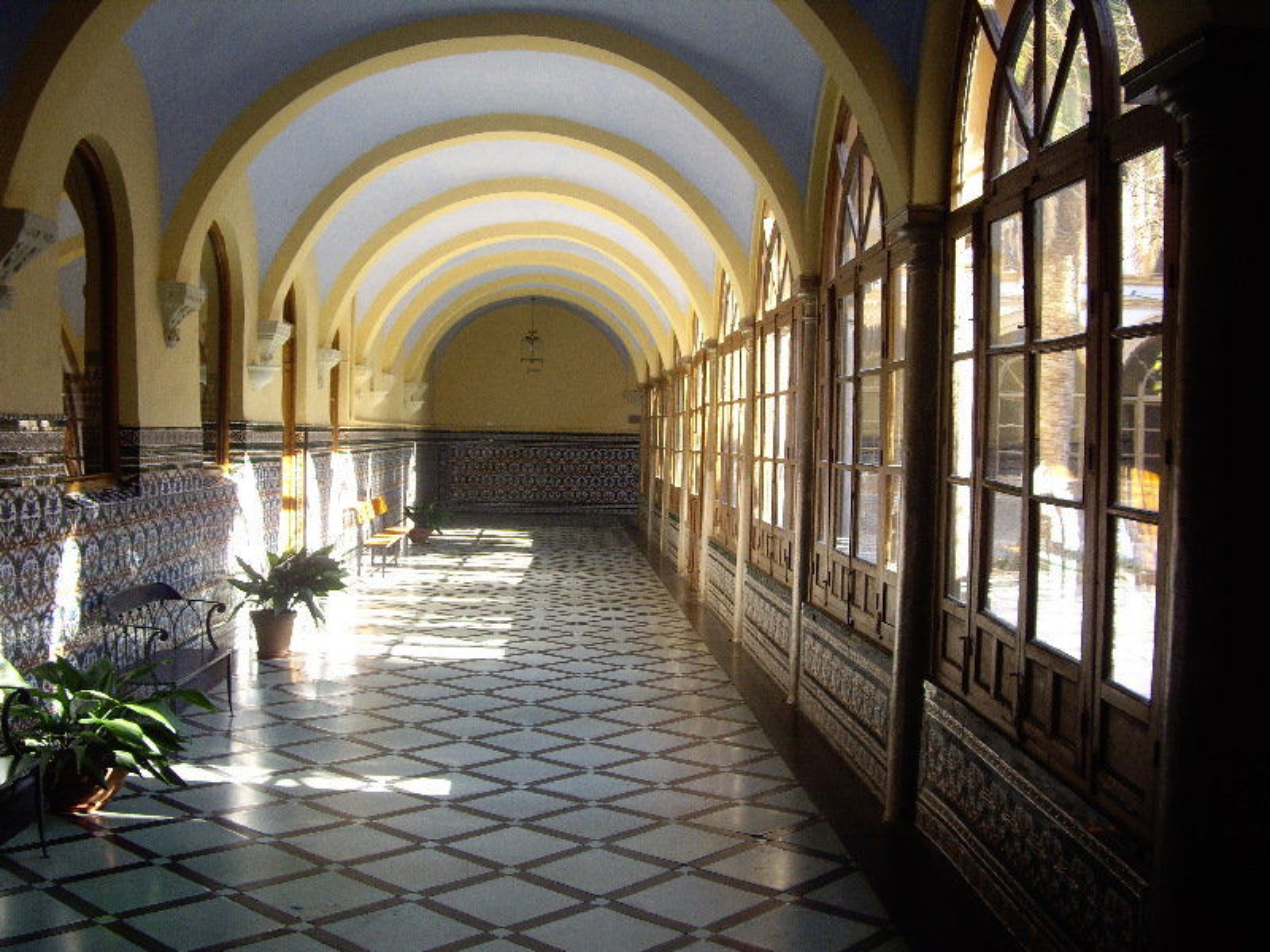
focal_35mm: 38
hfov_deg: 49.0
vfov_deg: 37.7
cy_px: 476
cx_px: 635
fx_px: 1394
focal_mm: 7.9
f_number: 2.8
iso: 100
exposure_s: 1/50
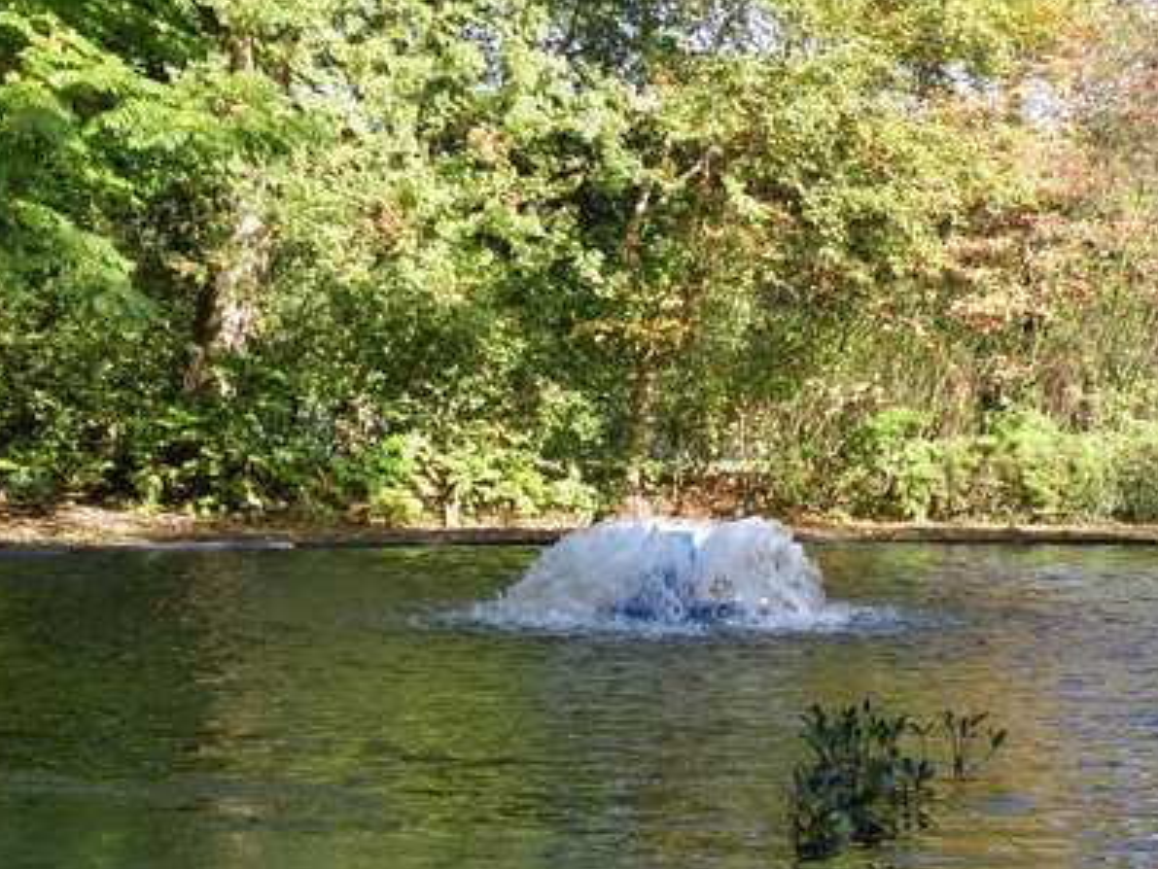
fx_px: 2376
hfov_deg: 27.3
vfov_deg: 20.7
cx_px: 697
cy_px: 414
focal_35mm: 71
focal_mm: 8.46
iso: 64
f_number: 4.5
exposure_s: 1/100
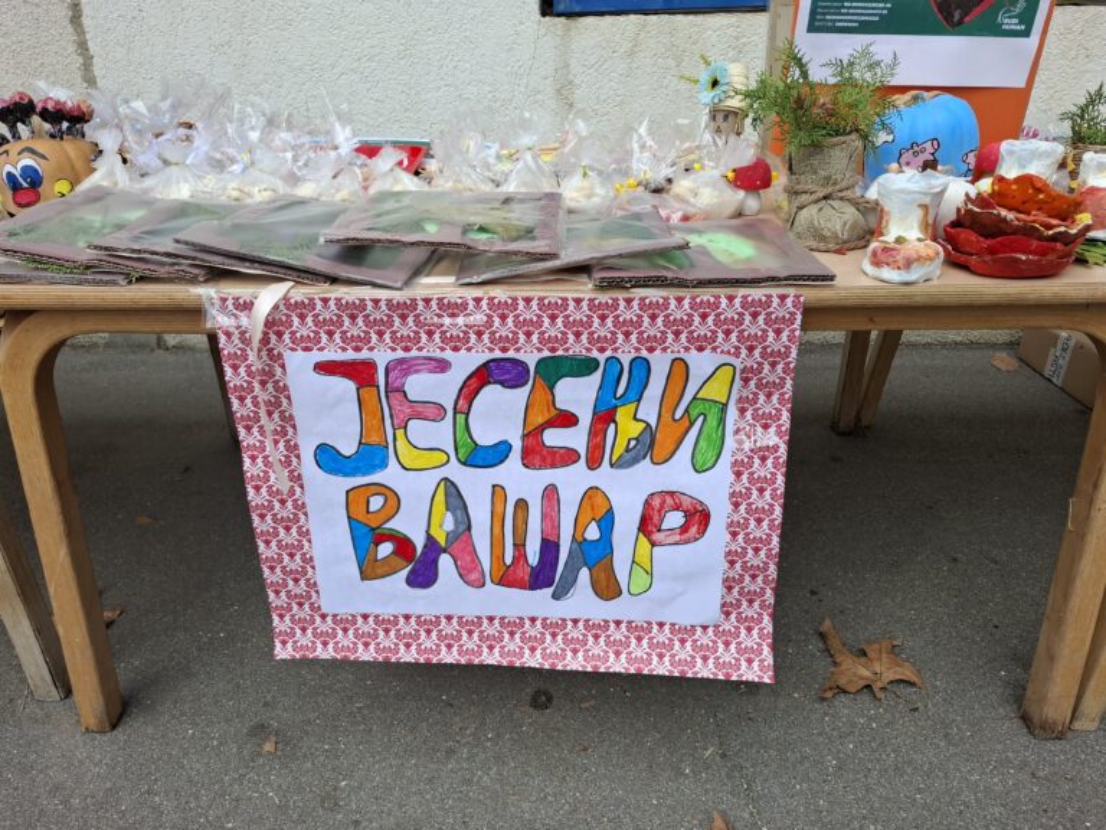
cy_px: 415
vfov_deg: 58.9
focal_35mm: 23
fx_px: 735
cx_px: 553
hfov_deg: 73.9
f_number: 1.8
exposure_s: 1/783
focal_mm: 5.54
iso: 50
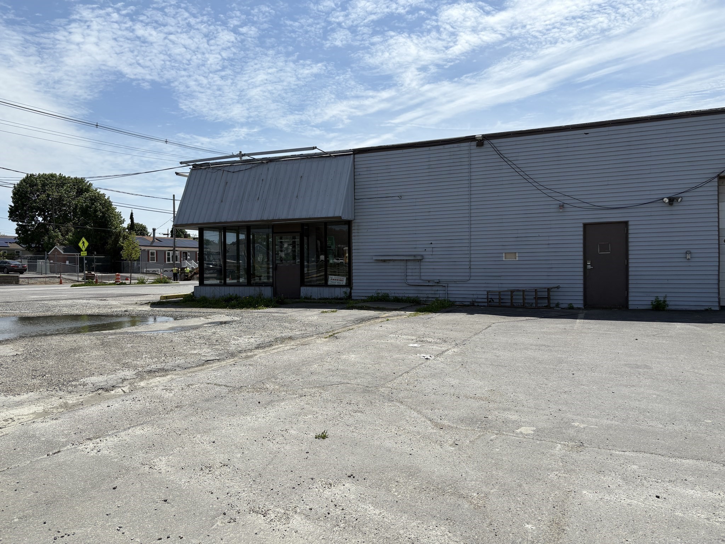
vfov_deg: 53.1
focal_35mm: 26
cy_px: 272
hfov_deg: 67.3
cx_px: 362
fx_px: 545
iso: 50
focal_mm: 5.96
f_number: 1.6
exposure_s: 1/5814
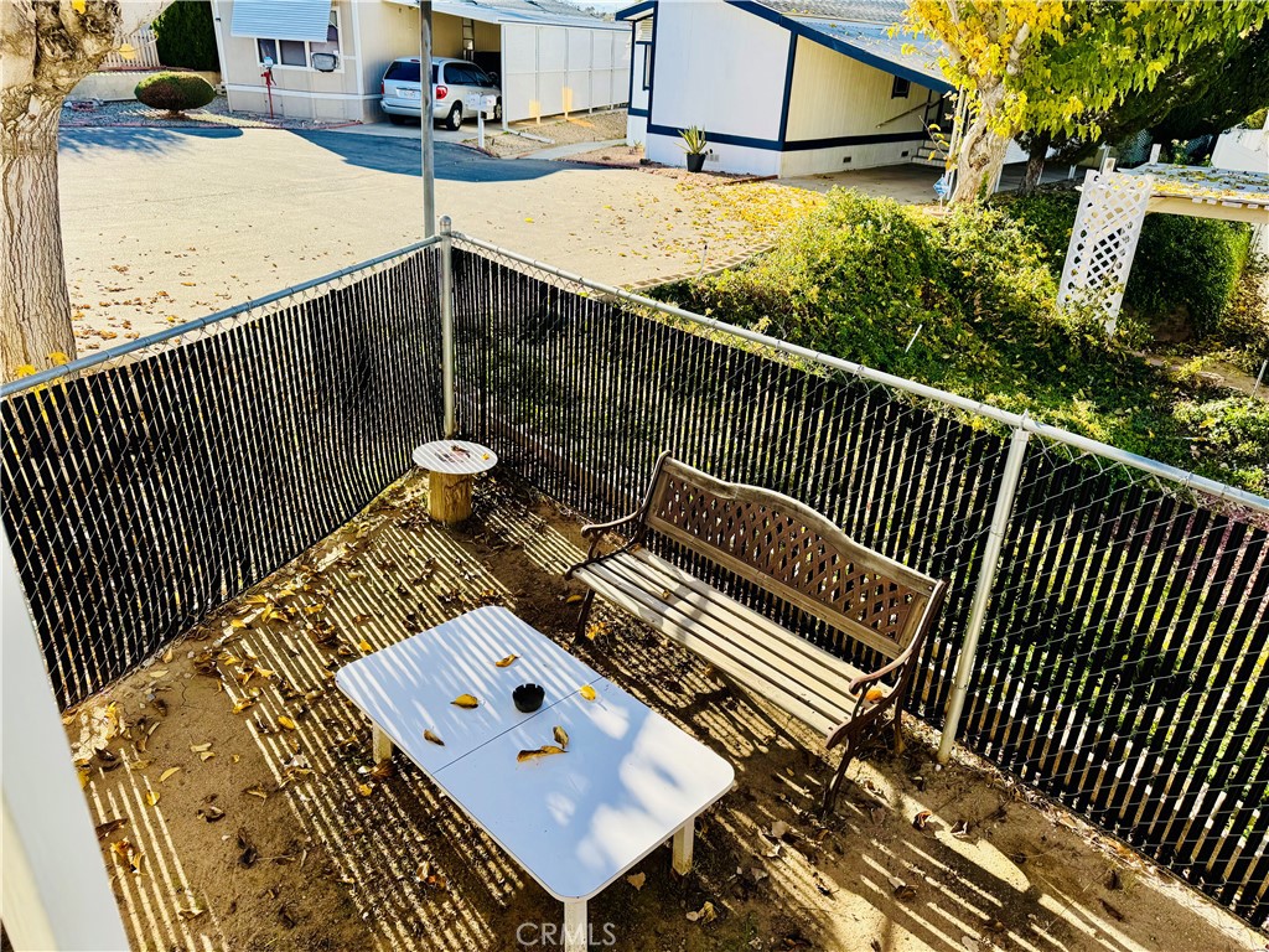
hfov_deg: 71.6
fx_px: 880
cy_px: 476
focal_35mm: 24
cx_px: 634
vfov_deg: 56.8
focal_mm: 6.76
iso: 80
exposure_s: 1/1112
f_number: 1.78
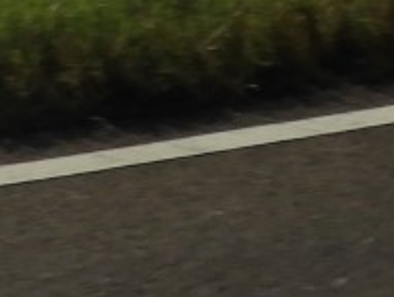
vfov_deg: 4.6
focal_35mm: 301
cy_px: -800
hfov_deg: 6.5
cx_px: 413
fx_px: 3432
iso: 100
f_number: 4.2
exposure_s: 1/1600
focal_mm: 7.2
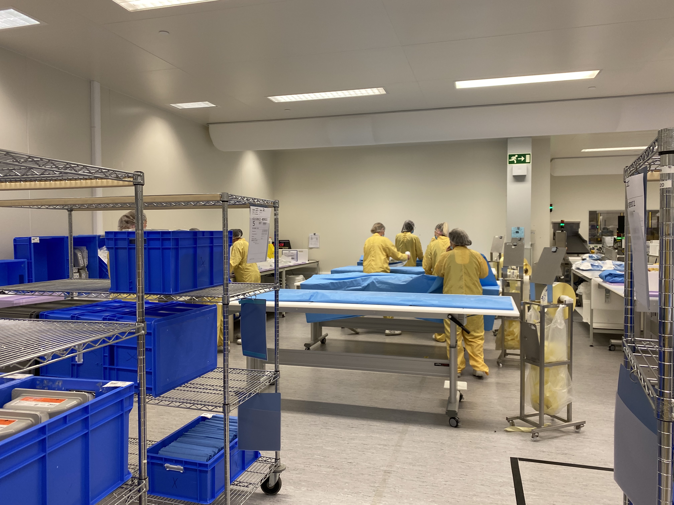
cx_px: 337
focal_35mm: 26
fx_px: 506
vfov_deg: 53.1
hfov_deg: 67.3
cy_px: 252
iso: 125
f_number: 1.8
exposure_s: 1/100
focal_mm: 4.25
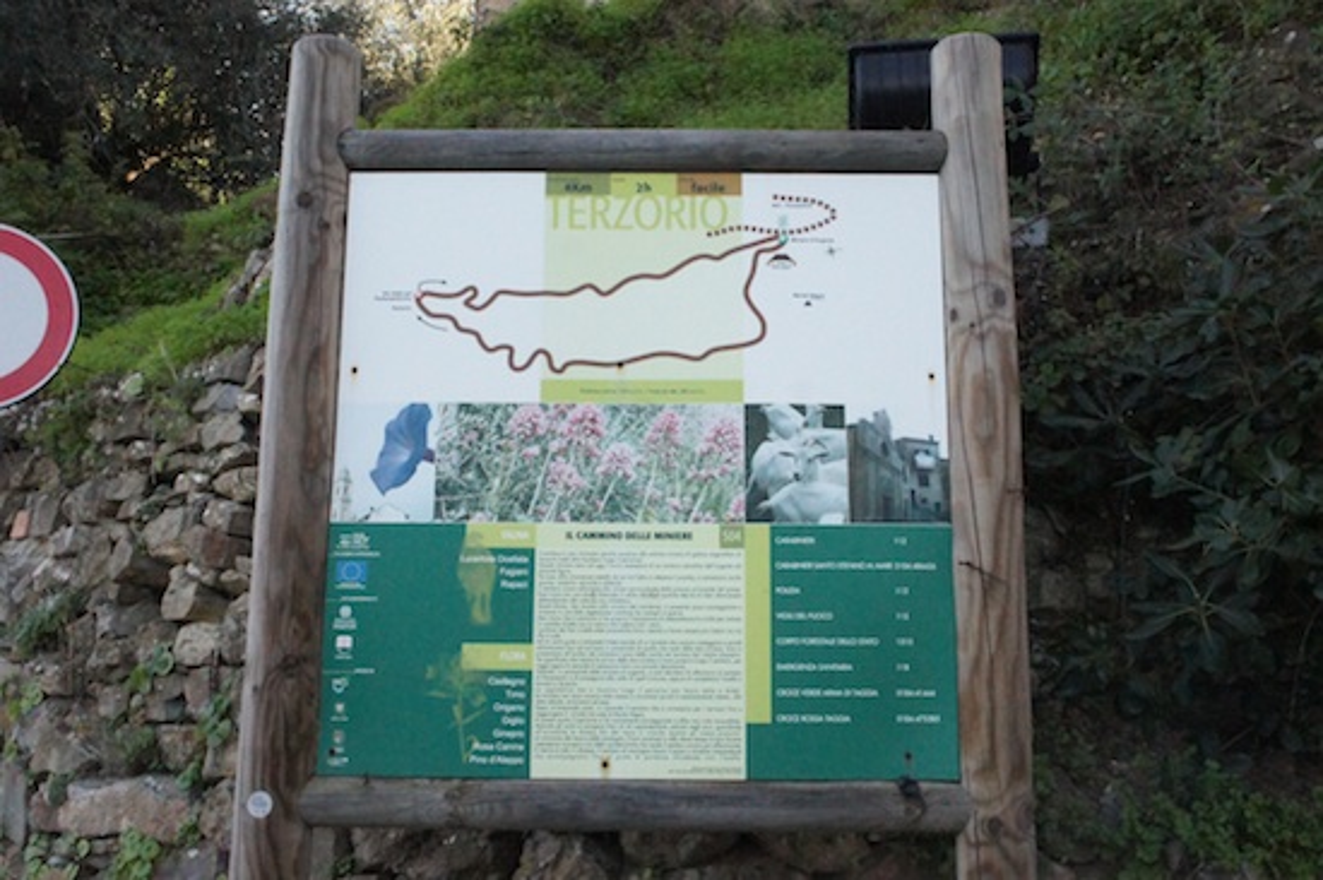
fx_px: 1267
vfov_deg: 38.3
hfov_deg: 55.1
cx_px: 662
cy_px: 440
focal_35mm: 34
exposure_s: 1/1250
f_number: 9
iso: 6400
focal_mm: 23
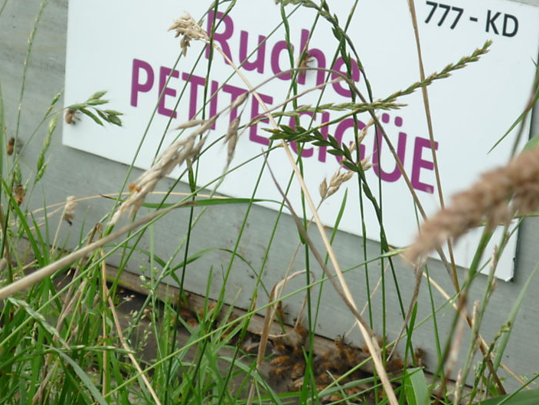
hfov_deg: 13.2
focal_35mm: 150
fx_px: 2336
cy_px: 186
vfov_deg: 9.9
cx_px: 259
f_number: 5.9
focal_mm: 22
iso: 80
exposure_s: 1/125
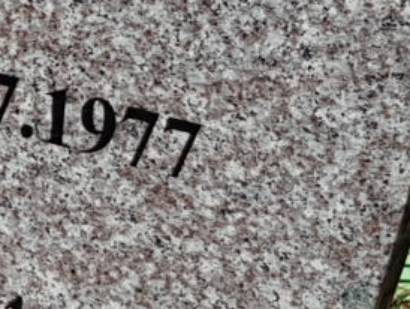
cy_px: 122
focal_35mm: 91
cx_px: -293
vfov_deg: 16.2
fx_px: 1079
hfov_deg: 17.9
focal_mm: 4.2
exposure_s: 1/5040
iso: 40
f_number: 1.7
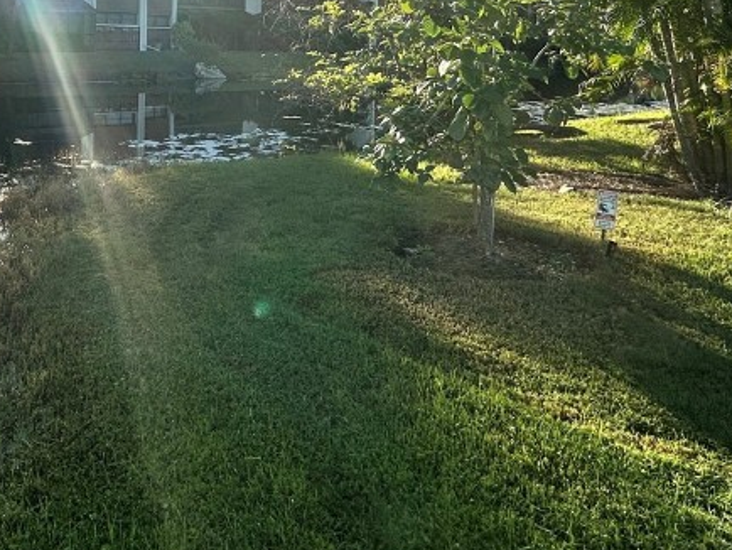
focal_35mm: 33
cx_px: 110
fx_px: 698
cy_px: 59
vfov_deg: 39.9
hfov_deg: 50.6
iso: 50
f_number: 2.2
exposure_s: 1/3401
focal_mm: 2.22
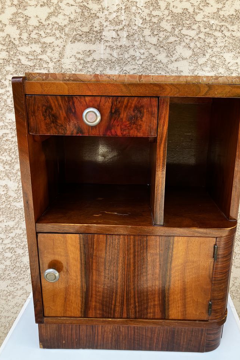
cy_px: 181
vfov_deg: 61.9
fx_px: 300
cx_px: 131
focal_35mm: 30
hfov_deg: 43.5
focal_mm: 3.99
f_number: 1.8
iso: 25
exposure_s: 1/264
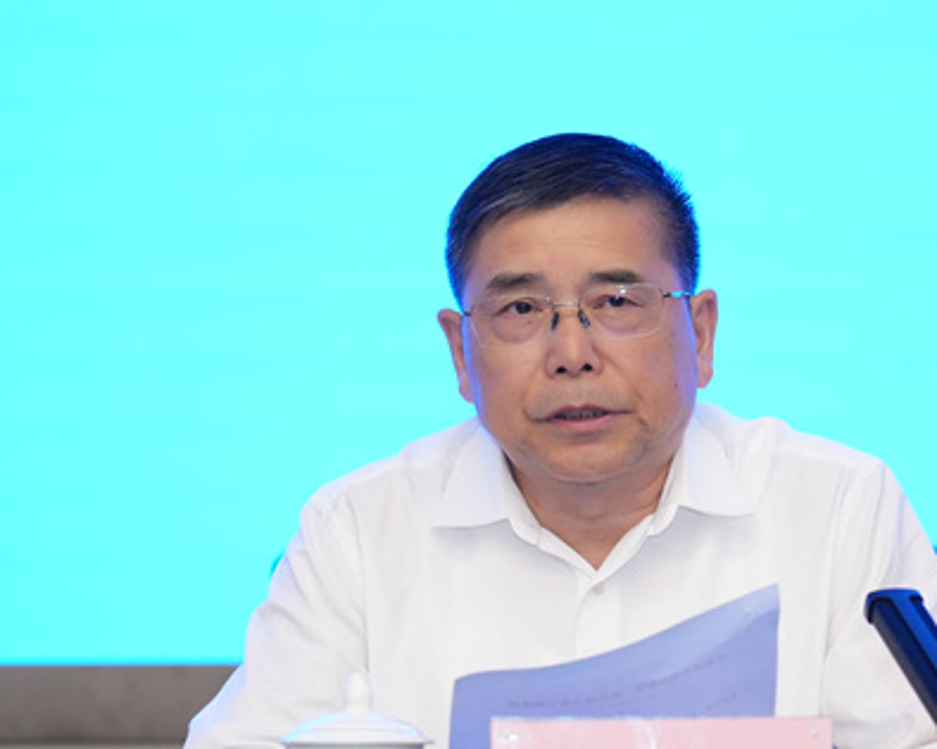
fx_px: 5545
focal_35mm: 200
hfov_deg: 9.7
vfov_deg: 7.7
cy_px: 315
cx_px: 621
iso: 2000
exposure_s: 1/100
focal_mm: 105
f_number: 4
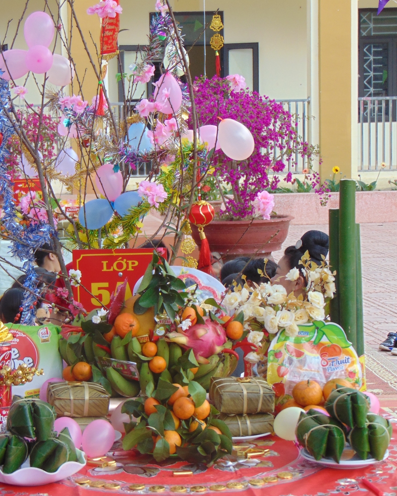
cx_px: 106
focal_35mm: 93
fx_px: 1366
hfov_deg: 16.5
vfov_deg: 20.6
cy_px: 247
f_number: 3.7
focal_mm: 12.8
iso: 80
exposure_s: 1/60
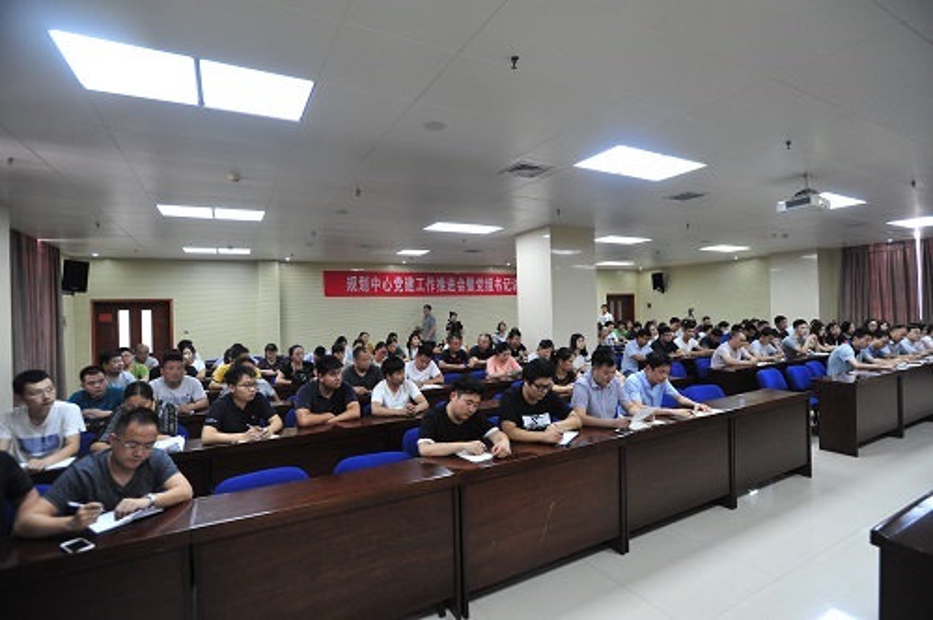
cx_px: 466
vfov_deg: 70.3
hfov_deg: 93.3
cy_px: 310
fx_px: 440
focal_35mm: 17
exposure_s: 1/50
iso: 1600
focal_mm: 17
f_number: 3.5
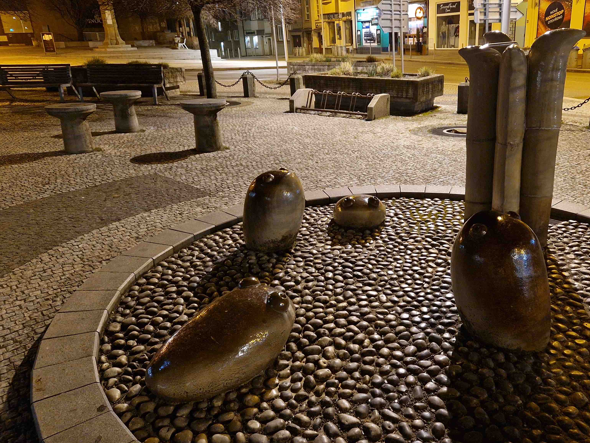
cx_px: 369
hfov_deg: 59.2
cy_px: 221
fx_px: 511
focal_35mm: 30
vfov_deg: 46.8
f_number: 1.8
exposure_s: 1/25
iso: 640
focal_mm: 5.4
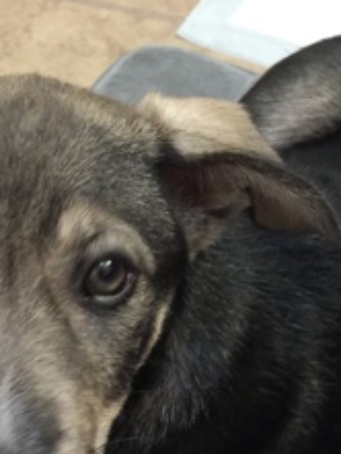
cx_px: 76
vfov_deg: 29.7
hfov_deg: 23.0
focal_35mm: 63
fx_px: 827
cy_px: 392
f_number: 2.2
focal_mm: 4.15
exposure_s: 1/4
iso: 80
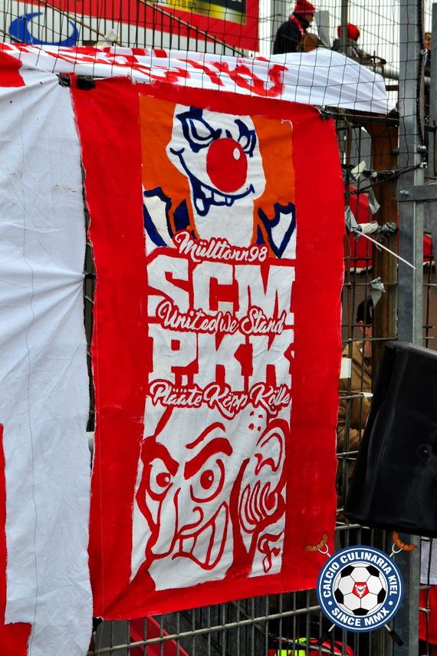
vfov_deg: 35.1
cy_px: 328
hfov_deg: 23.8
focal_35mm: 57
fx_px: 1038
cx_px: 218
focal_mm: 38
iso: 320
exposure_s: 1/320
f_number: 7.1
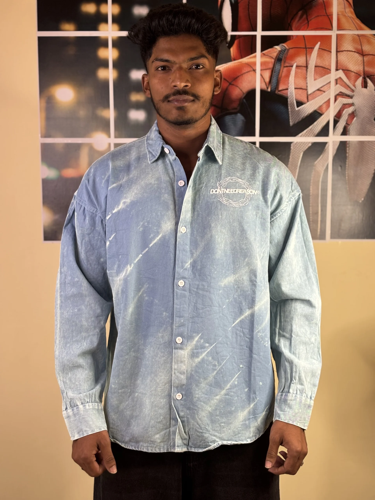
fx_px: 751
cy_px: 250
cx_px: 188
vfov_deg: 36.8
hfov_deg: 28.0
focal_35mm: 52
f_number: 1.6
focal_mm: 5.96
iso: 80
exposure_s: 1/50
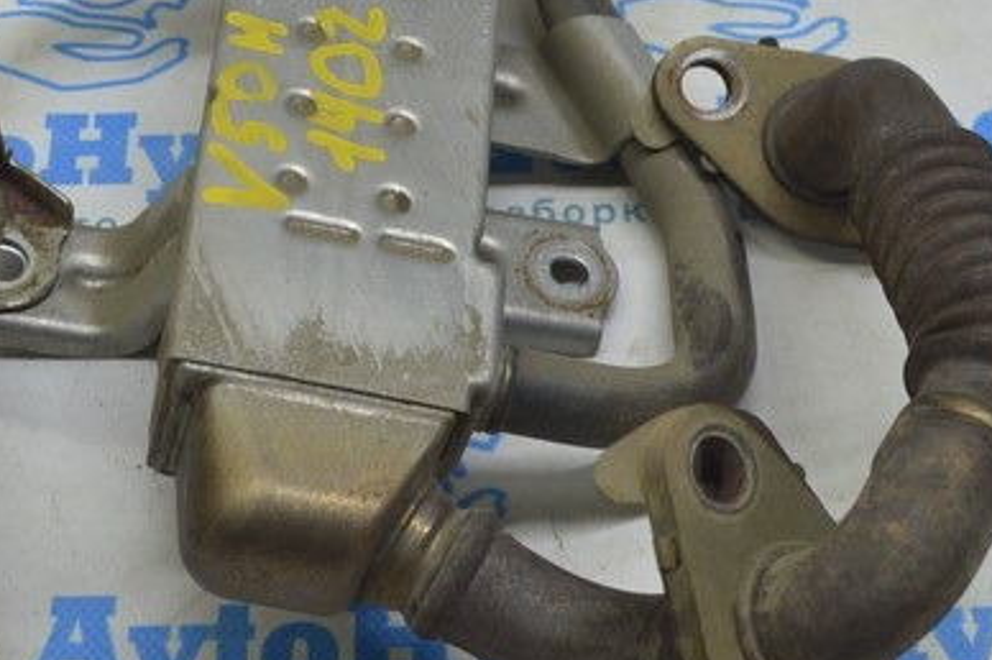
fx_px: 2615
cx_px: 307
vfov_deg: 14.3
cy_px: 193
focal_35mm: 95
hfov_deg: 21.4
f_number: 5.6
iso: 400
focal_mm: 24
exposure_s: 1/40
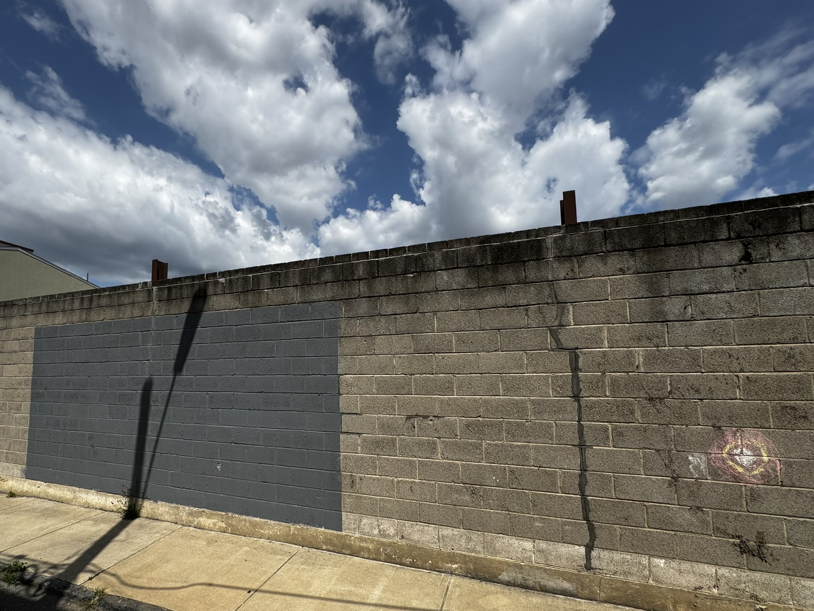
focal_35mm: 17
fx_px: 400
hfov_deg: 90.0
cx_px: 329
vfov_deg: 74.4
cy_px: 344
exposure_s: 1/3390
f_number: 2.2
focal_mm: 2.22
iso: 50
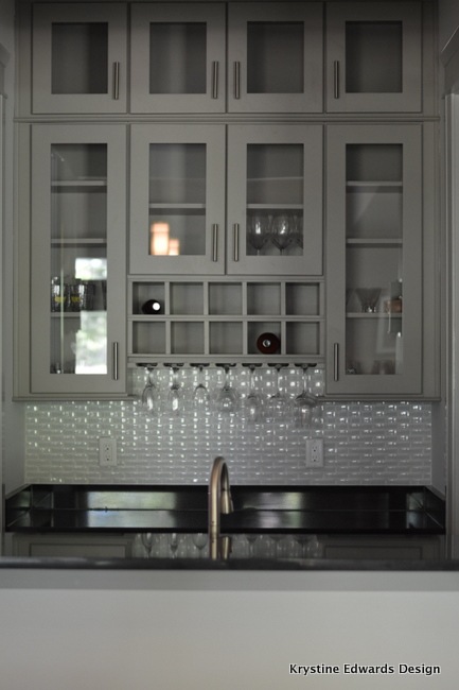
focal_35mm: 75
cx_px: 230
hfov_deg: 18.2
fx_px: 1435
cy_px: 345
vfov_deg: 27.0
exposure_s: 1/60
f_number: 1.8
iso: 450
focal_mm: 50
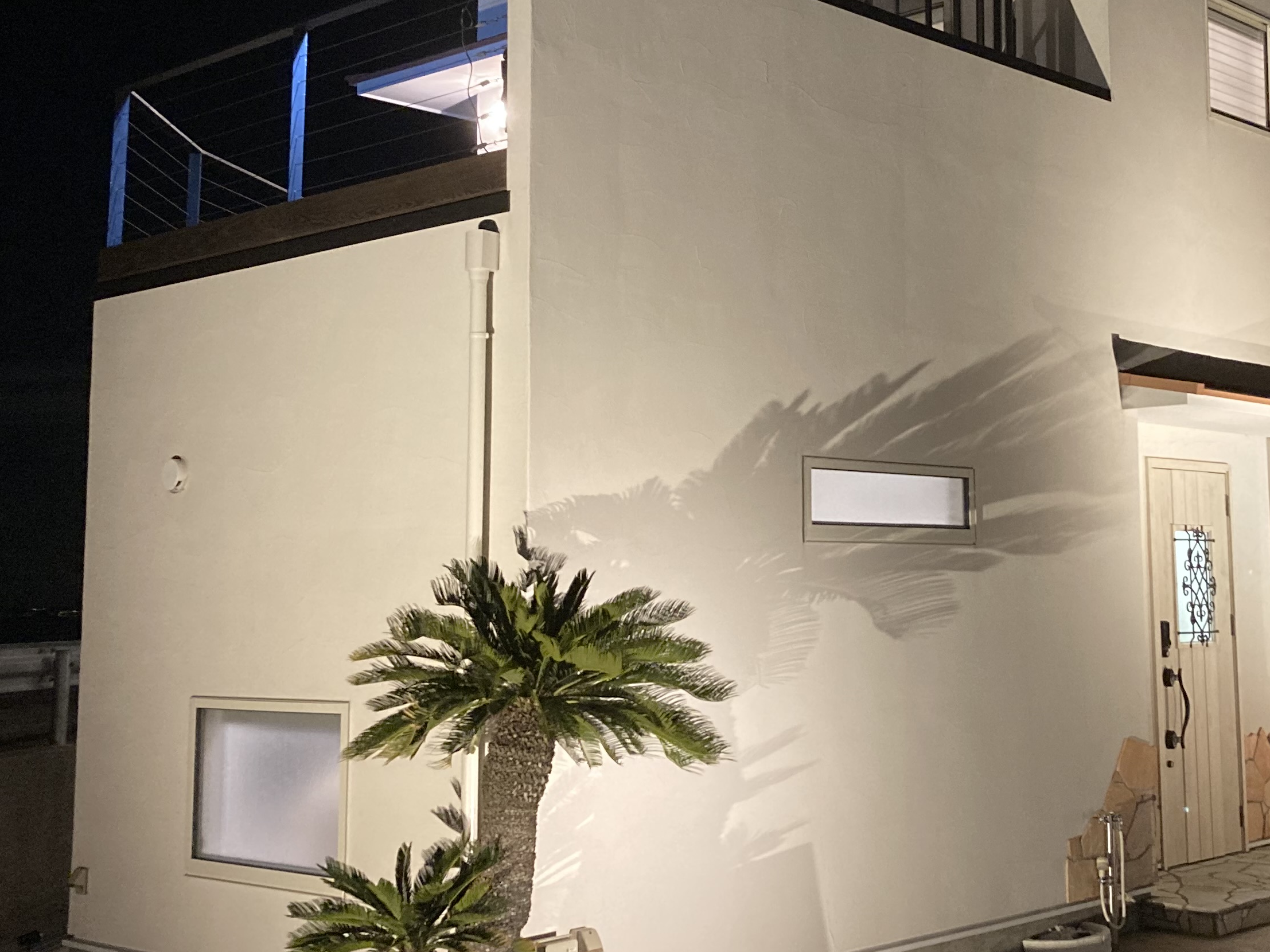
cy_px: 360
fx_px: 1871
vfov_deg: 28.5
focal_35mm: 51
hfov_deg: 36.9
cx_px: 898
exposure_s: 1/25
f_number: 1.8
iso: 320
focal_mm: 3.99
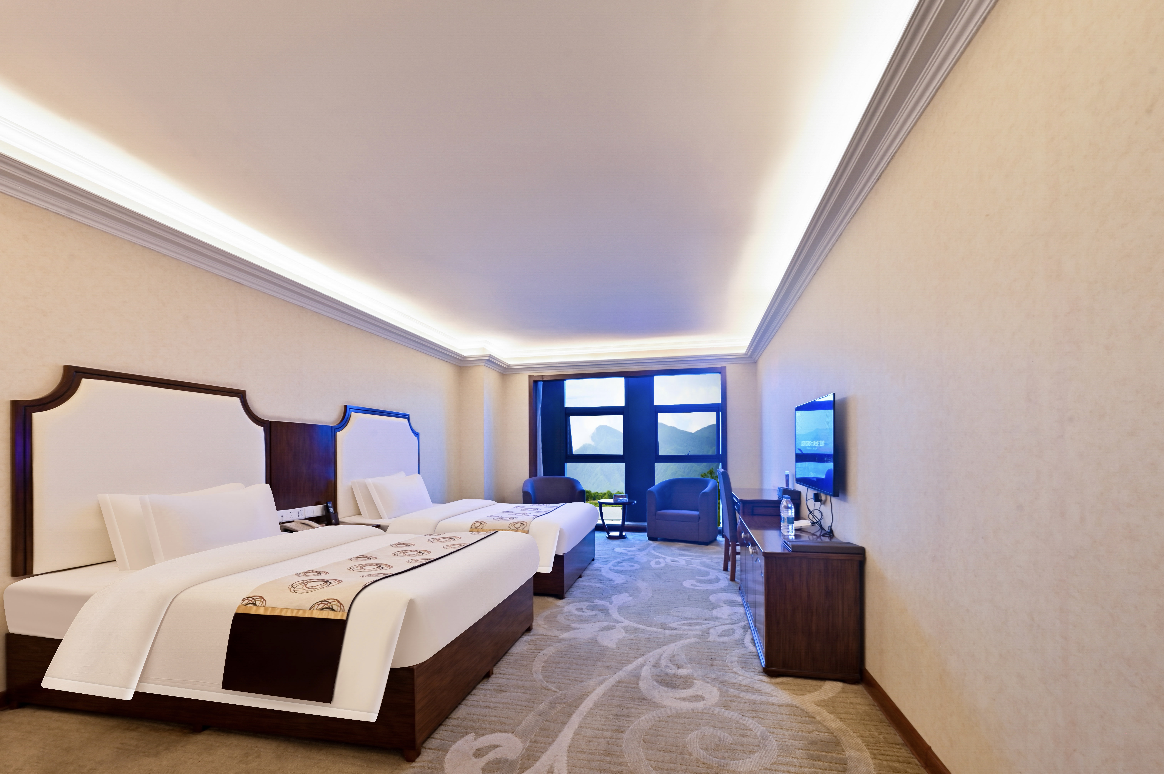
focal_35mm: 14
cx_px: 582
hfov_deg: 104.3
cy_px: 387
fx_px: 452
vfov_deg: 81.1
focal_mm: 14
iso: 160
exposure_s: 1.6
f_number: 11
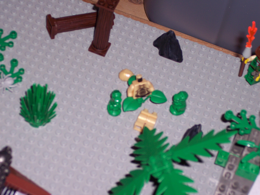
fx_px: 879
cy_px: 98
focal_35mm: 117
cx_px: 130
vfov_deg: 12.7
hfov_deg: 16.8
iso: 100
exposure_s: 1/125
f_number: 4.8
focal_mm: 24
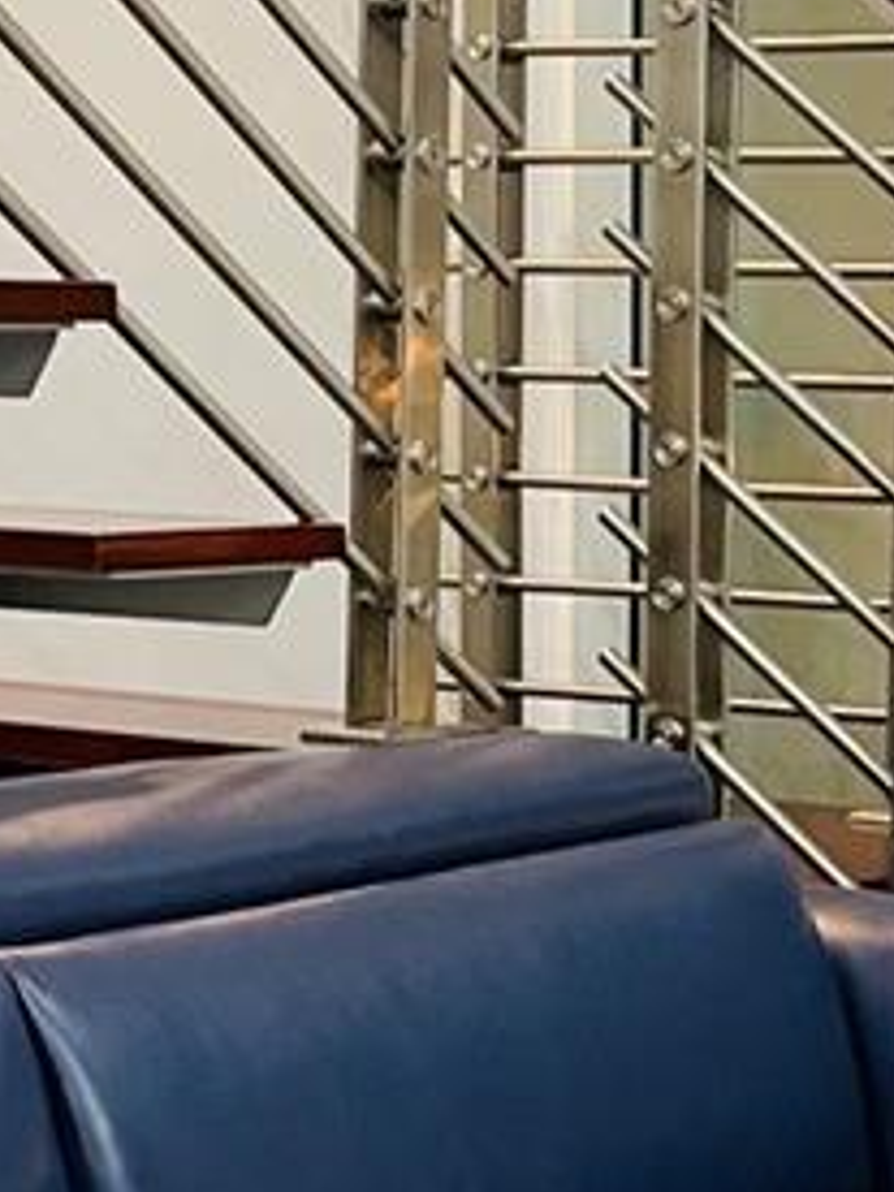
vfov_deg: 17.3
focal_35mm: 113
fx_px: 3891
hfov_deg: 12.8
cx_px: 1067
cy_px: 924
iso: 320
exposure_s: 1/60
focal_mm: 5.1
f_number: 1.6
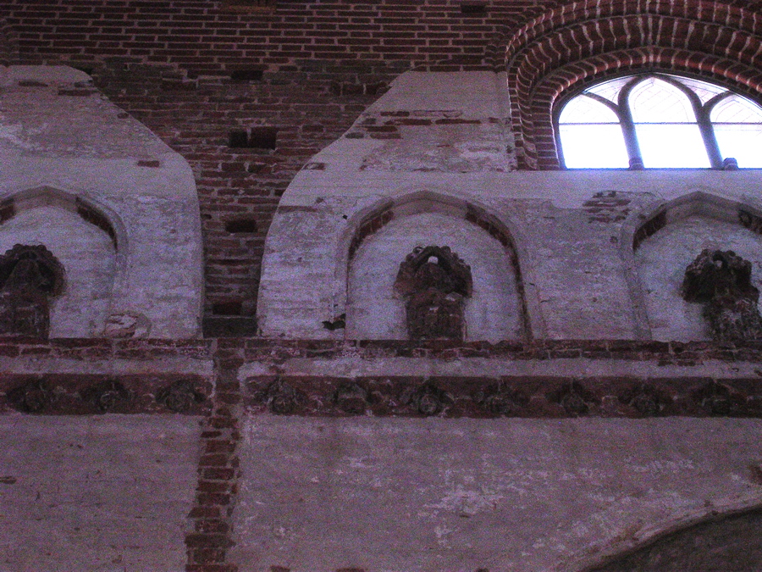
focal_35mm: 115
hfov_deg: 17.1
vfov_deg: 12.9
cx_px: 381
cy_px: 286
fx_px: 2531
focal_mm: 17.4
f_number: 4.9
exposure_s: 1/60.1
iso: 400
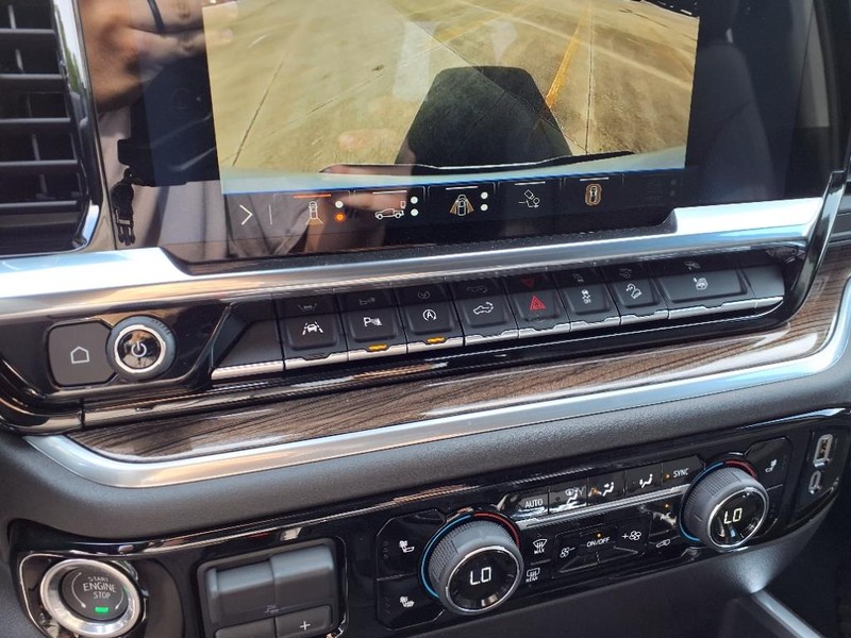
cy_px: 319
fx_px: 664
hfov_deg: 65.3
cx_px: 426
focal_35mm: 27
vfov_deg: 51.4
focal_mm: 3.58
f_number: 1.9
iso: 40
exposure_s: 1/60.2
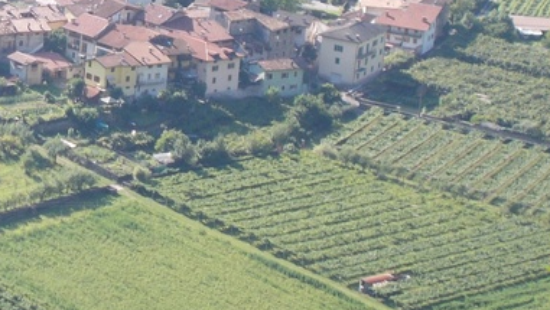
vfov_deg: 6.4
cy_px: -75
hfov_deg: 11.2
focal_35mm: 190
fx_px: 2773
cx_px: -20
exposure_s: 1/125
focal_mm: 11.8
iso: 80
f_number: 5.3
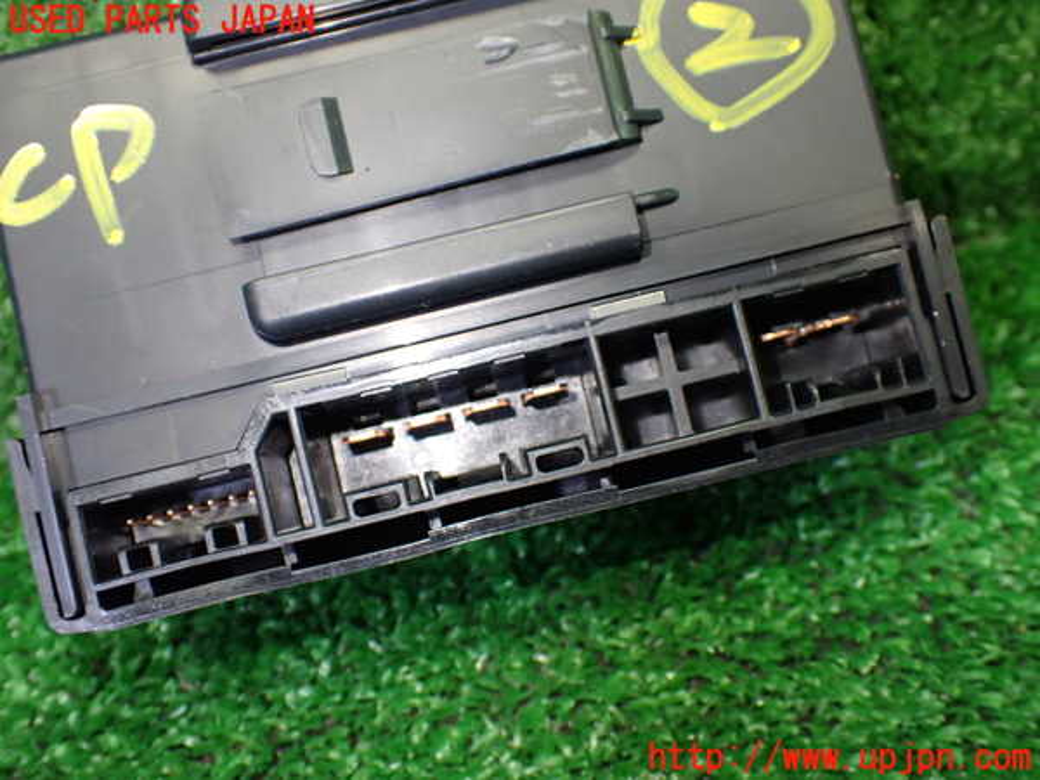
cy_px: 390
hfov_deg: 49.0
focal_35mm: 38
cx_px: 520
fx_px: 1142
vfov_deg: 37.7
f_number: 2.7
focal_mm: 6.83
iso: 800
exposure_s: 1/160
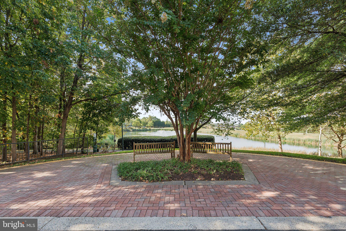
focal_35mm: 16
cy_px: 116
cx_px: 173
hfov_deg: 96.7
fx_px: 154
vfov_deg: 73.7
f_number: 9
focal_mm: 16
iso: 400
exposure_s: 1/125
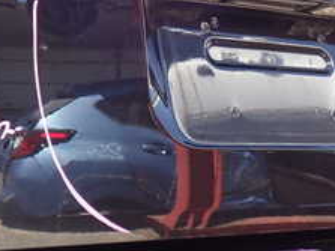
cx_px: 141
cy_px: -12
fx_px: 938
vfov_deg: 14.9
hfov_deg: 20.2
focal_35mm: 97
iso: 100
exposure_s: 1/80
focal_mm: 6.37
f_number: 3.5
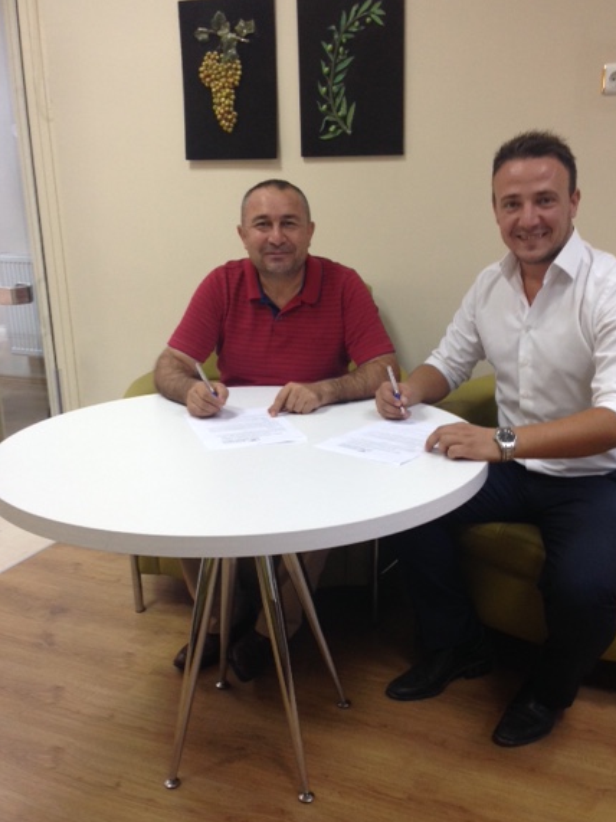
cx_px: 344
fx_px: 878
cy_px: 412
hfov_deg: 38.6
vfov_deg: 50.1
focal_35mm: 37
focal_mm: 4.12
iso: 80
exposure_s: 1/20
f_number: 2.4
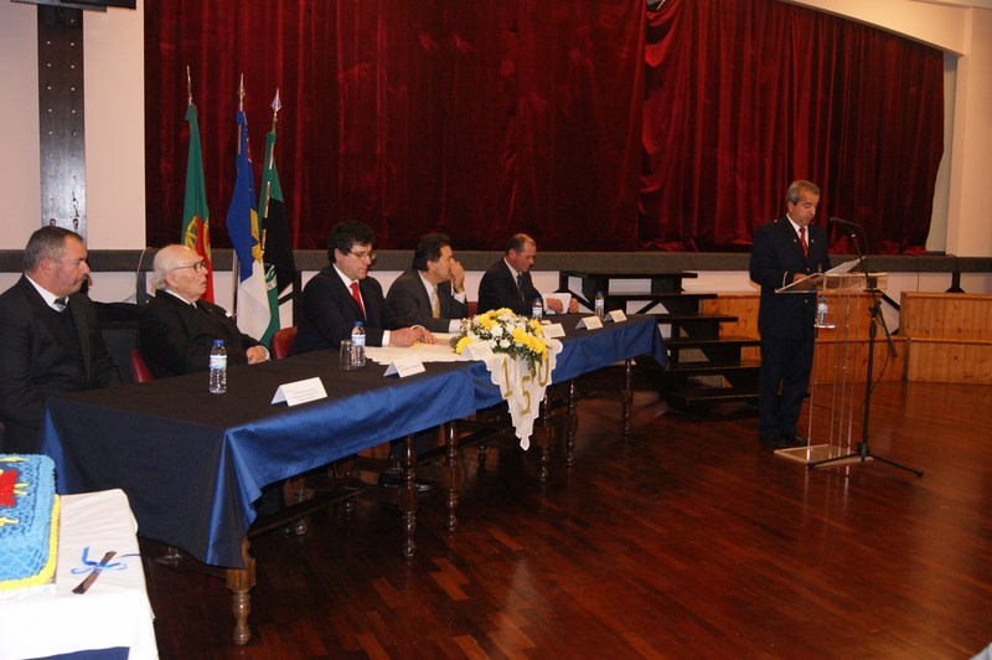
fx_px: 991
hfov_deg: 53.2
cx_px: 496
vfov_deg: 36.8
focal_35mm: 36
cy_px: 330
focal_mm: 24
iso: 400
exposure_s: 1/60
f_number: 5.6
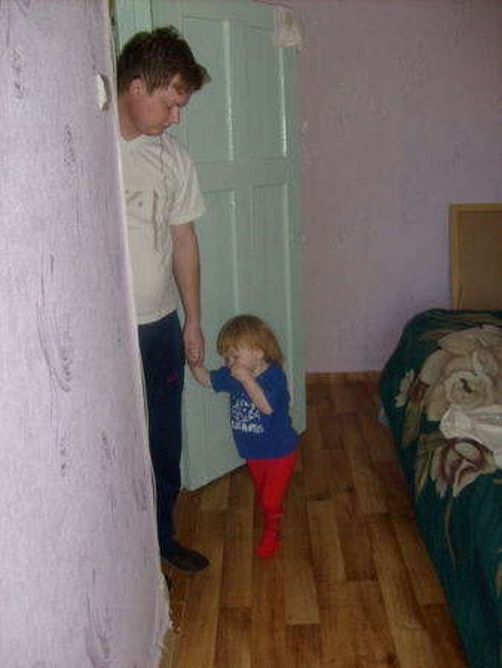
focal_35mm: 35
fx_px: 676
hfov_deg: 40.7
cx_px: 251
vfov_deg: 52.6
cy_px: 334
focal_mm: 5.8
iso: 100
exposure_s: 1/45
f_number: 2.8
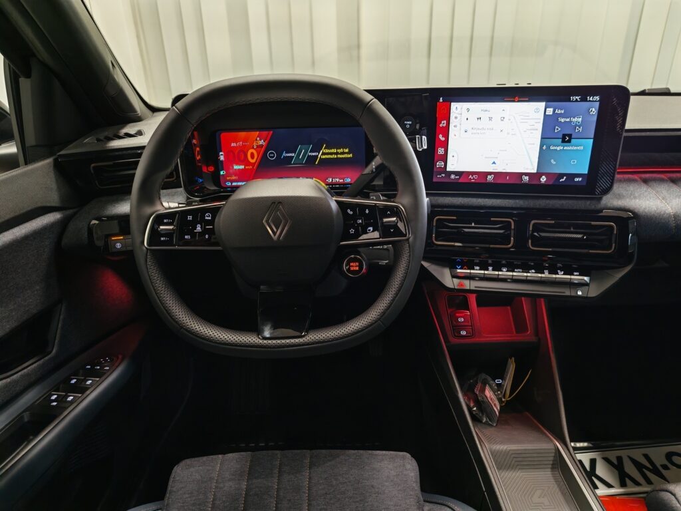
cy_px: 256
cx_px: 340
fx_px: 452
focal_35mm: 23
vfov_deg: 58.9
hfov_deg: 73.9
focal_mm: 5.4
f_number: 1.6
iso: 200
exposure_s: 1/50
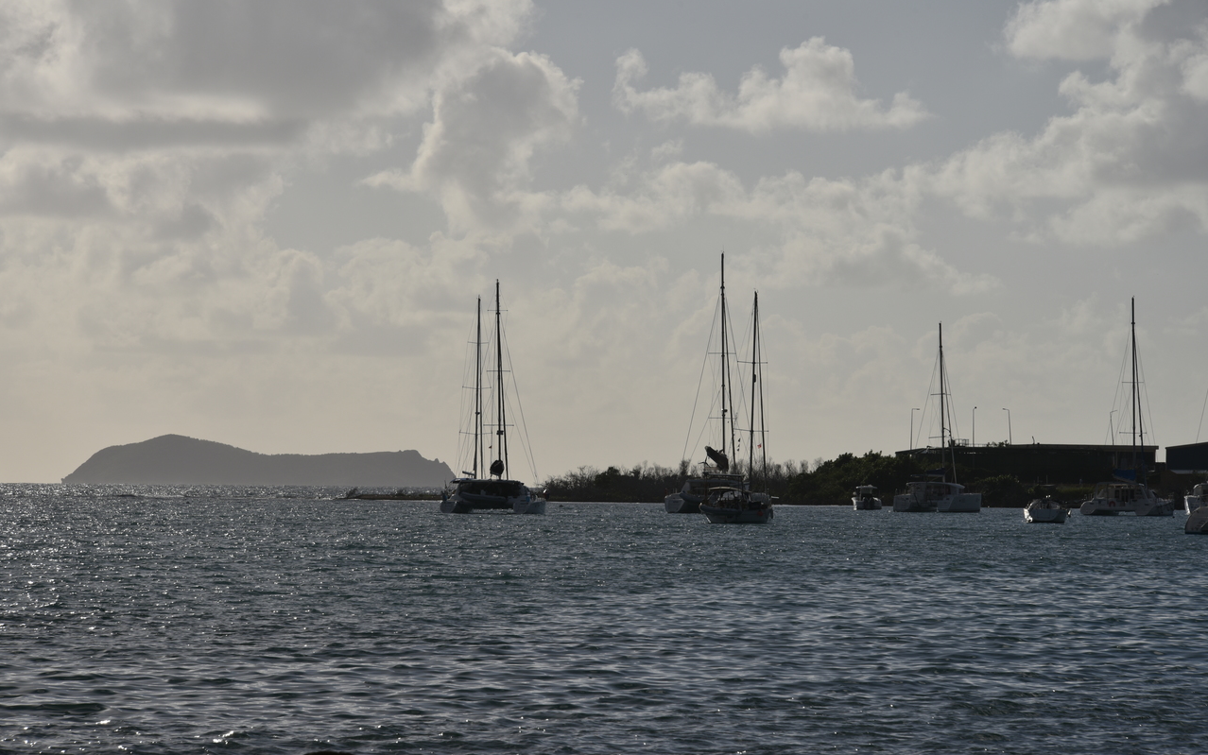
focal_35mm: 194
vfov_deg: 6.8
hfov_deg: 10.8
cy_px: 353
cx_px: 604
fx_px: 6387
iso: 100
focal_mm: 190
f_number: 14
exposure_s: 1/800
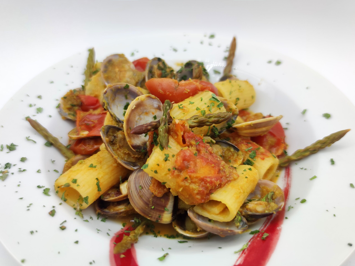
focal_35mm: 24
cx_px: 178
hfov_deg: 71.6
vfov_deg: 56.8
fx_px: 246
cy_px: 133
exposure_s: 1/531
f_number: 1.69
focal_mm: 6.72
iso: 100
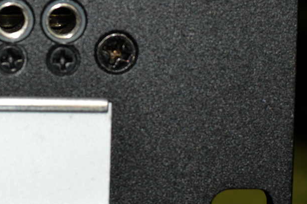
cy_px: 2
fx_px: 1307
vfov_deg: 8.9
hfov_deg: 13.1
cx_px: -52
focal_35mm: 153
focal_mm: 35
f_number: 8
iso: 100
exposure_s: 1/60
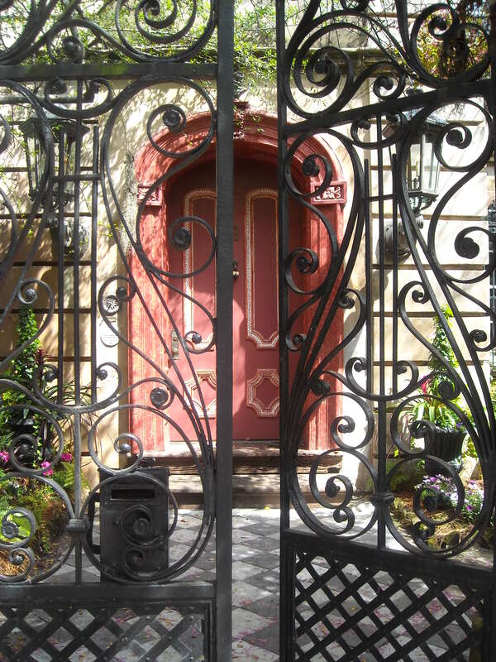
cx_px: 248
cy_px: 331
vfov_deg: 52.6
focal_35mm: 35
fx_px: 669
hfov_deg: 40.7
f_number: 2.8
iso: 64
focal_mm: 5.7
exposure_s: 1/161
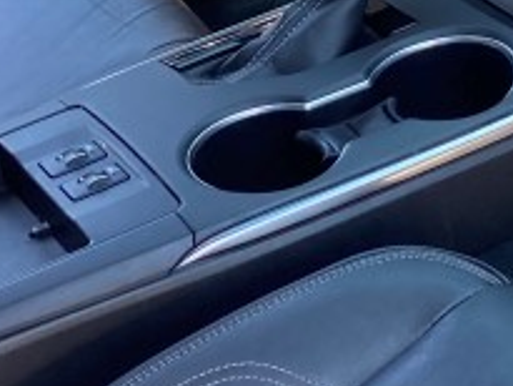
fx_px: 2076
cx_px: 721
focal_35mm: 140
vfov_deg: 10.5
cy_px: -20
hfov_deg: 13.4
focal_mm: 3.99
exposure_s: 1/160
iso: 20
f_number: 1.8
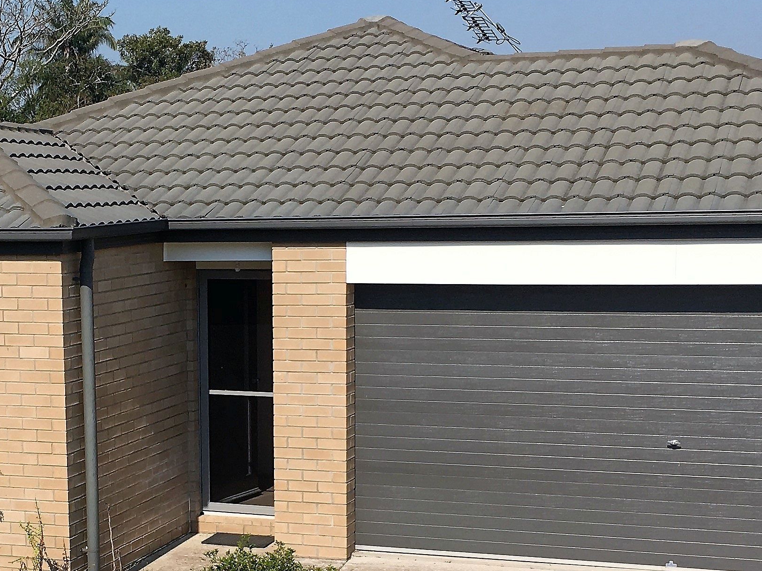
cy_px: 432
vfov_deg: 20.3
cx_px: 199
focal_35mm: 72
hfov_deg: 26.7
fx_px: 1585
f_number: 2.2
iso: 25
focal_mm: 4.15
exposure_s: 1/1972
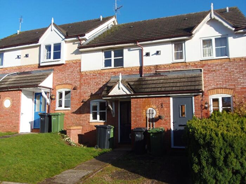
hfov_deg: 60.0
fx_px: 213
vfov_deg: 46.8
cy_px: 92
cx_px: 123
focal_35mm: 30
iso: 64
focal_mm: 5.5
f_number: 3.2
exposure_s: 1/640
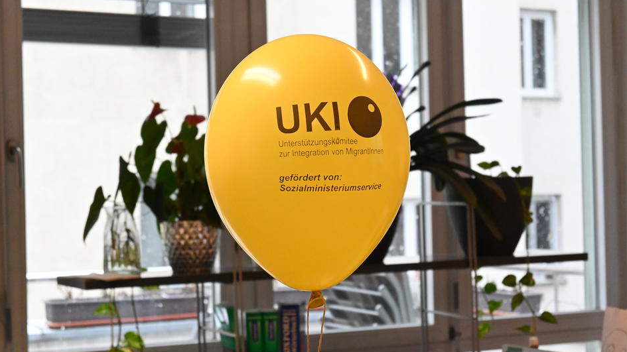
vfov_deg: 15.3
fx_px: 1313
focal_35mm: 79
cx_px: 313
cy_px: 183
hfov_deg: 26.9
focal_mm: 50
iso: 4000
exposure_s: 1/320
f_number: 6.3
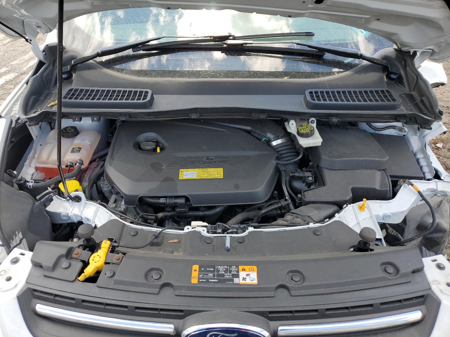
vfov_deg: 53.1
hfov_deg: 67.3
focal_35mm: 26
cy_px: 168
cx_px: 225
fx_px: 338
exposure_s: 1/625
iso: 50
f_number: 1.5
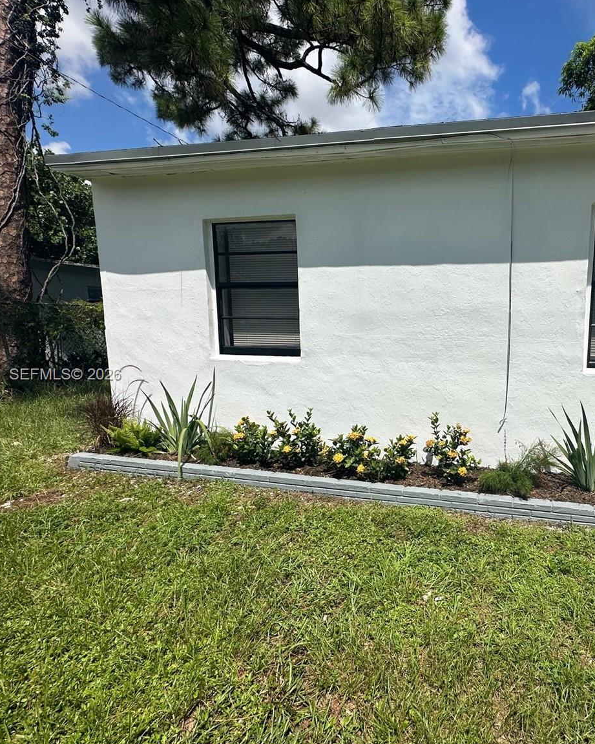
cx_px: 437
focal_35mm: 19
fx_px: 418
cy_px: 376
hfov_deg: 67.0
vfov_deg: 83.3
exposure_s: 1/4831
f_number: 2.2
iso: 50
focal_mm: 2.22
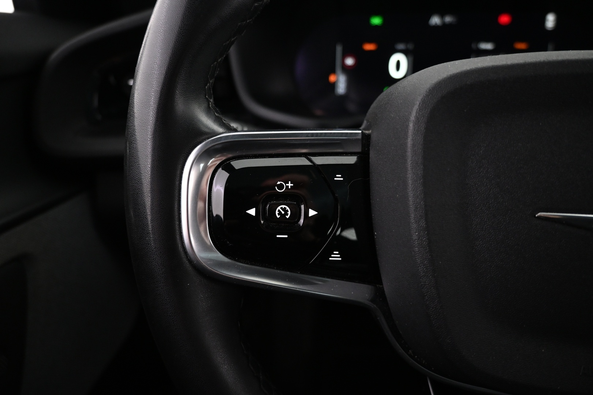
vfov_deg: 53.1
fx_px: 395
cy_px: 198
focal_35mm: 24
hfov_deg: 73.7
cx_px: 296
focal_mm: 16
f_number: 3.5
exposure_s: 1/25
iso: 1600
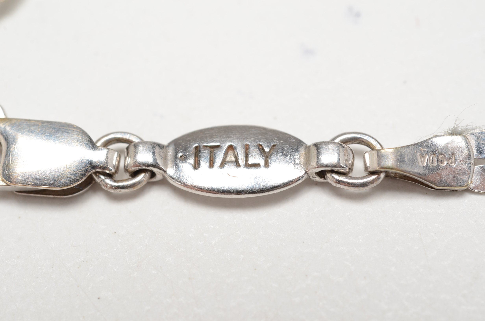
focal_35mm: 90
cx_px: 242
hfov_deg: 22.7
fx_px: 1210
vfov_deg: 15.1
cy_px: 160
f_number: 16
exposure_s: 1/60
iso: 400
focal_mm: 60
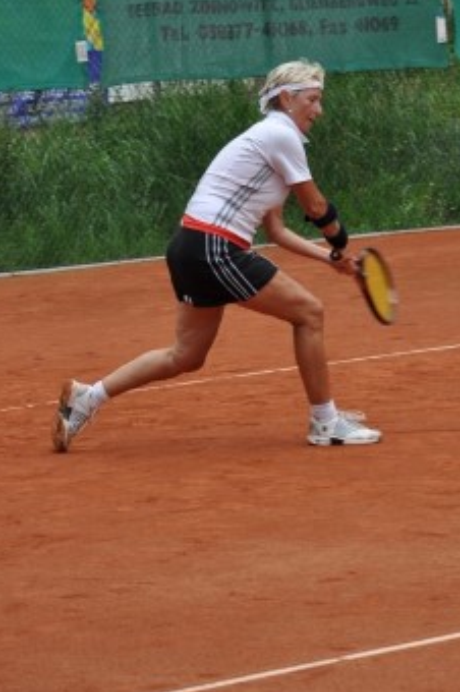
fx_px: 4071
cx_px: 297
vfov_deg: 9.7
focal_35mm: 212
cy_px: 173
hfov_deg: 6.5
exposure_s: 1/250
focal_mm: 80
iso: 200
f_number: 8
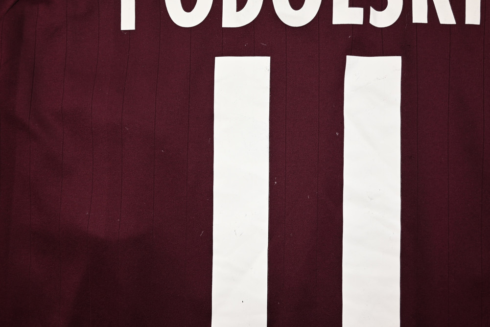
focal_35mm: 33
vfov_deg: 40.0
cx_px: 245
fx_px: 449
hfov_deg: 57.2
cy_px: 164
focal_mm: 33
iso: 200
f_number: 4.8
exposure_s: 1/100
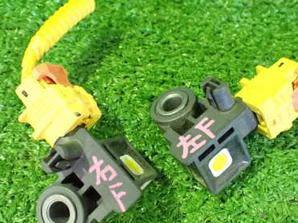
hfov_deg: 39.5
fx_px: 413
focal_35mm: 48
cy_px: 130
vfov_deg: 30.2
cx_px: 177
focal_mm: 5.4
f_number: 2.3
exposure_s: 1/30
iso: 1250
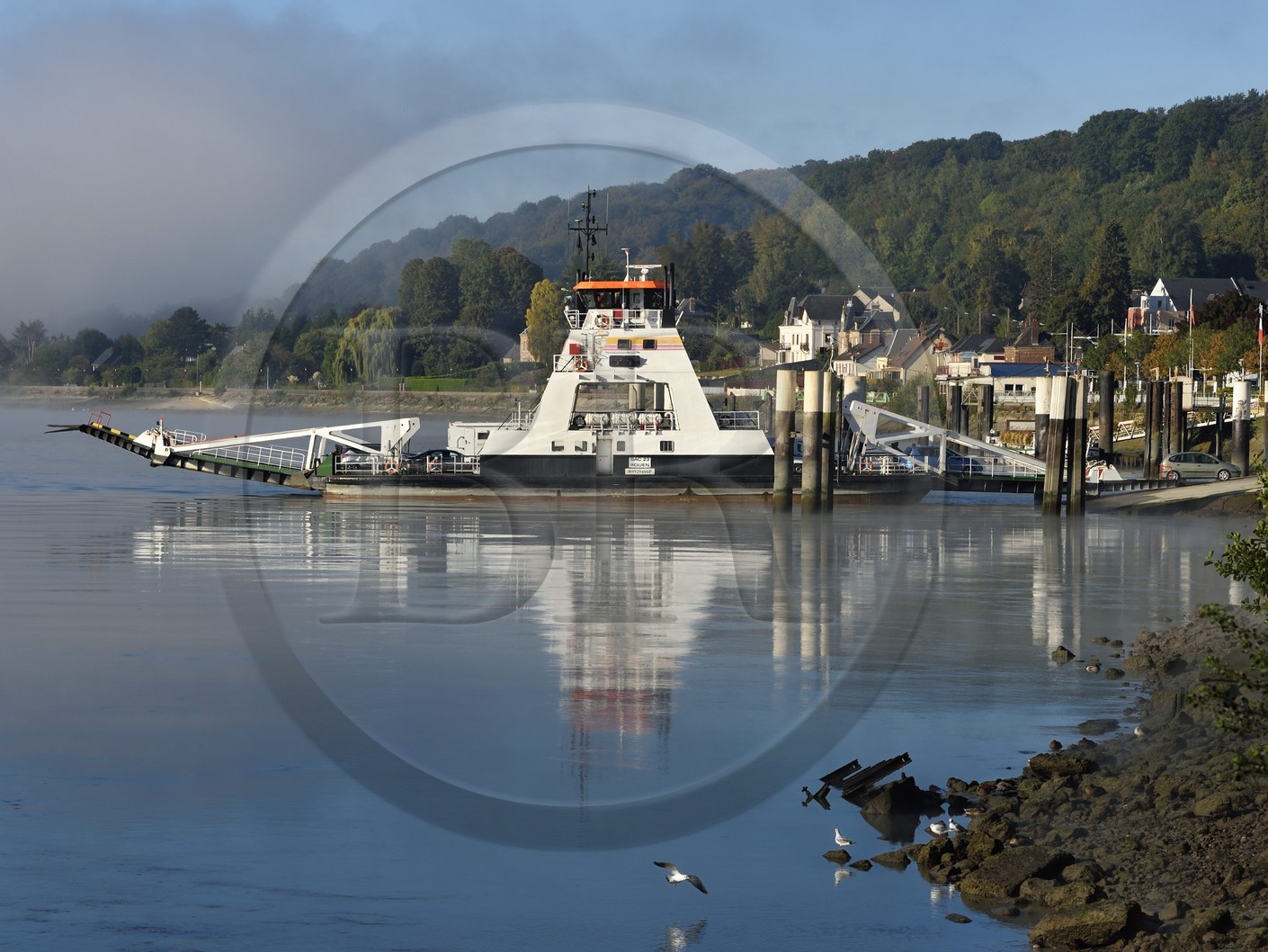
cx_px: 574
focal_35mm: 133
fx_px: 4873
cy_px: 476
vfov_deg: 11.2
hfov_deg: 14.8
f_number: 11
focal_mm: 122
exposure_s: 1/400
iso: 200
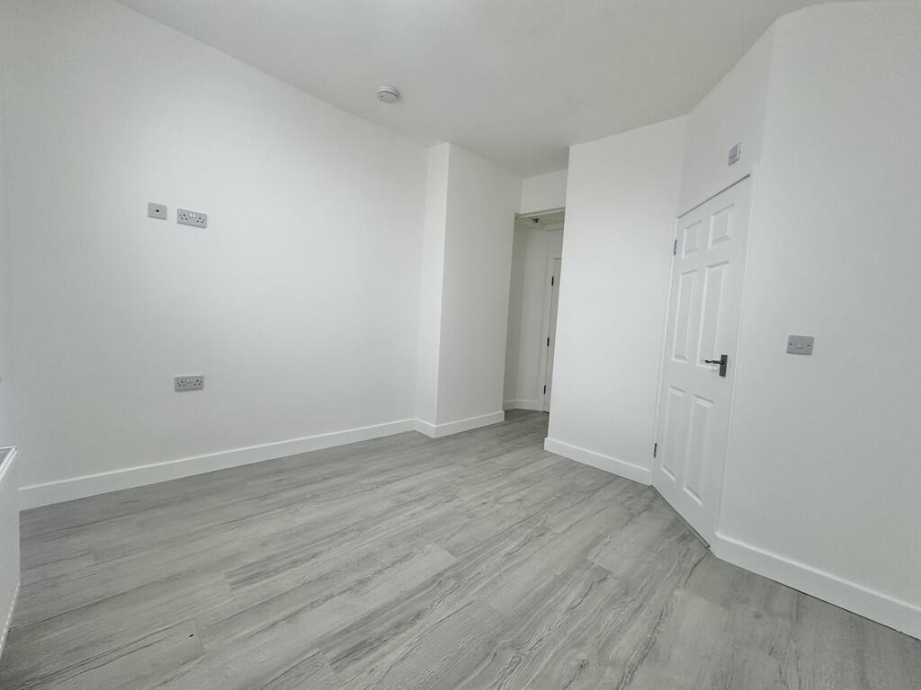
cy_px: 345
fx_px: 372
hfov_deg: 102.1
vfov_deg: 85.7
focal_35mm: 14
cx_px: 460
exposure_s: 1/99
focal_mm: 2.22
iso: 160
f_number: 2.2
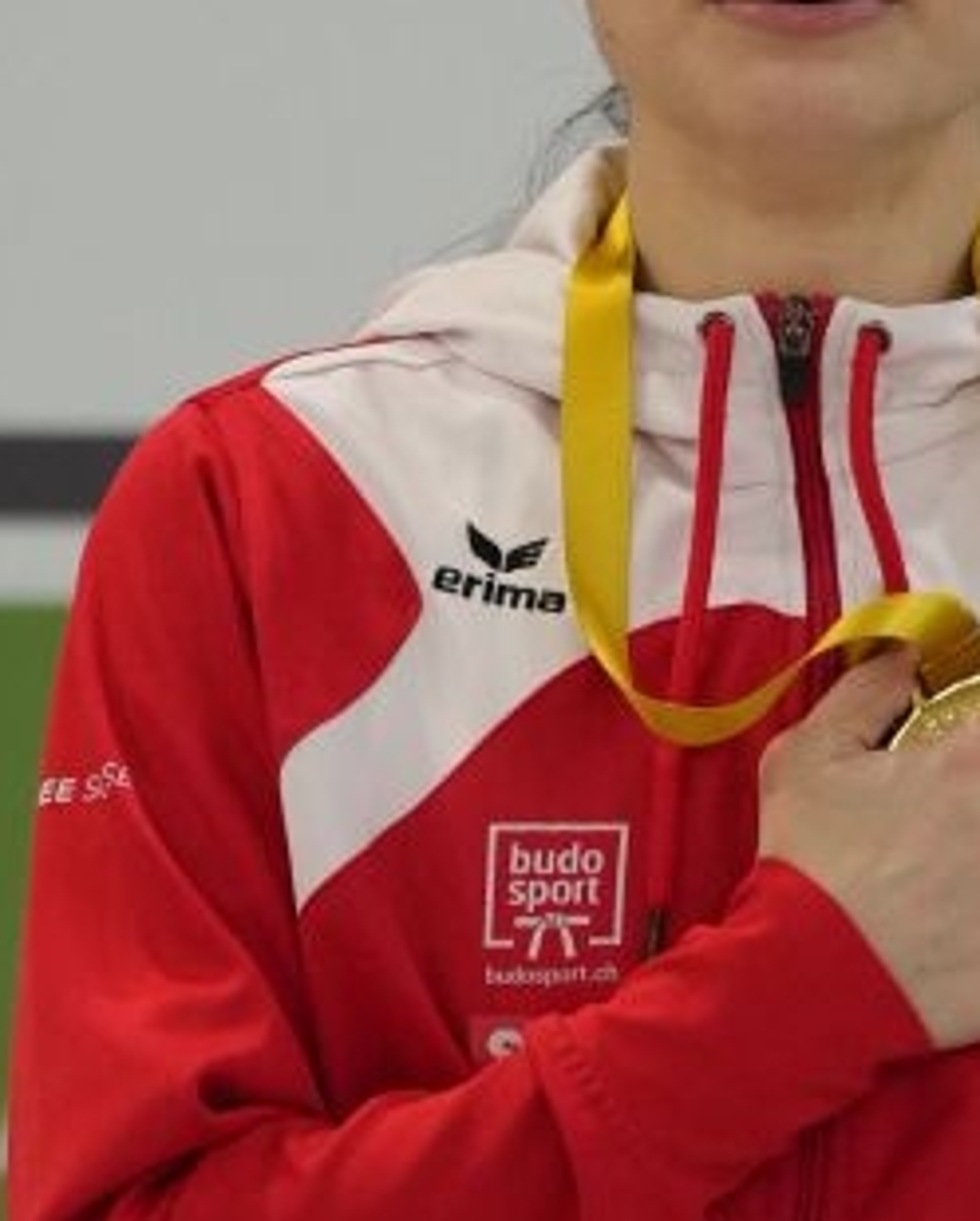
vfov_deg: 1.8
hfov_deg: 1.4
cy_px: 846
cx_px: 609
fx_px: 39513
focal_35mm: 1092
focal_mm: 200
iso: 1600
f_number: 2.8
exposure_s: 1/500
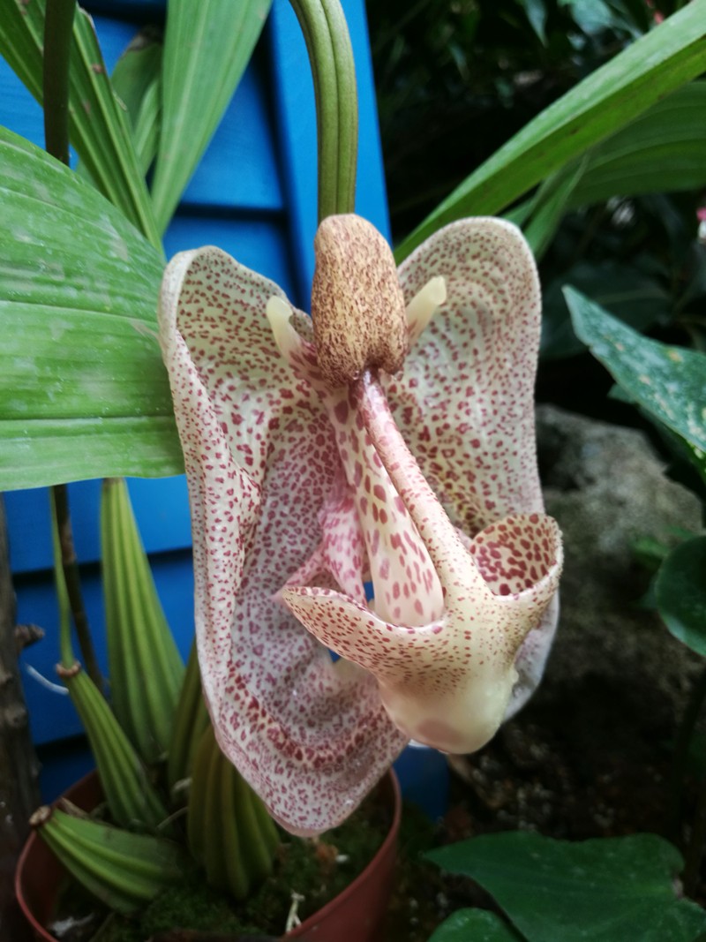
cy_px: 471
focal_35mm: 27
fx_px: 734
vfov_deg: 65.3
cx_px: 353
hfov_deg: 51.3
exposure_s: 1/50
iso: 64
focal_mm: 4.5
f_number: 2.2
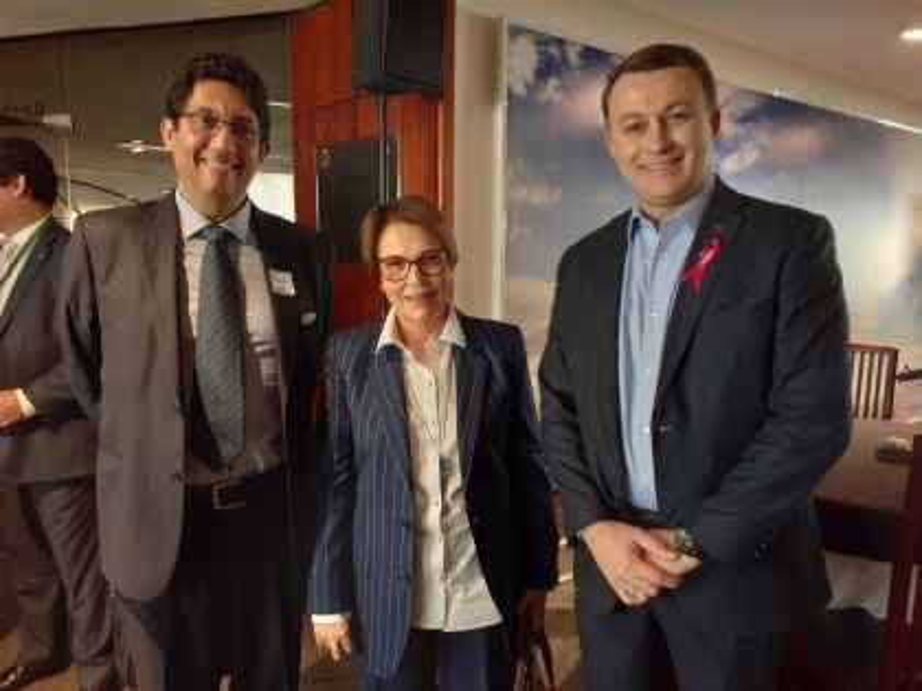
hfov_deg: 65.3
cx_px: 461
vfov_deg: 51.4
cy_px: 346
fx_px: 719
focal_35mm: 27
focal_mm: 3.6
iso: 400
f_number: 1.9
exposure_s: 1/24
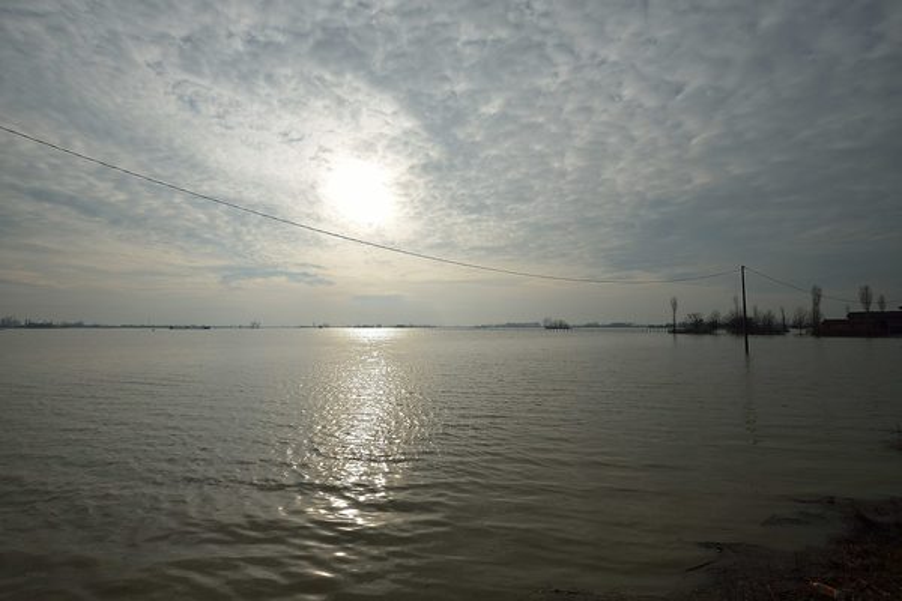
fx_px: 401
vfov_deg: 73.7
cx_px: 451
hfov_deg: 96.7
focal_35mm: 16
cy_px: 300
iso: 100
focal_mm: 16
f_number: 10
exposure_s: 1/640
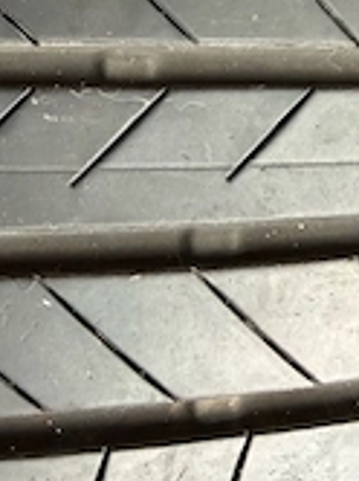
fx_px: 804
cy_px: 197
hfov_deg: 25.1
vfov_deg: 33.2
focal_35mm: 58
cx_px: 203
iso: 320
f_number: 2.2
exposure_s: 1/99
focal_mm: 2.22
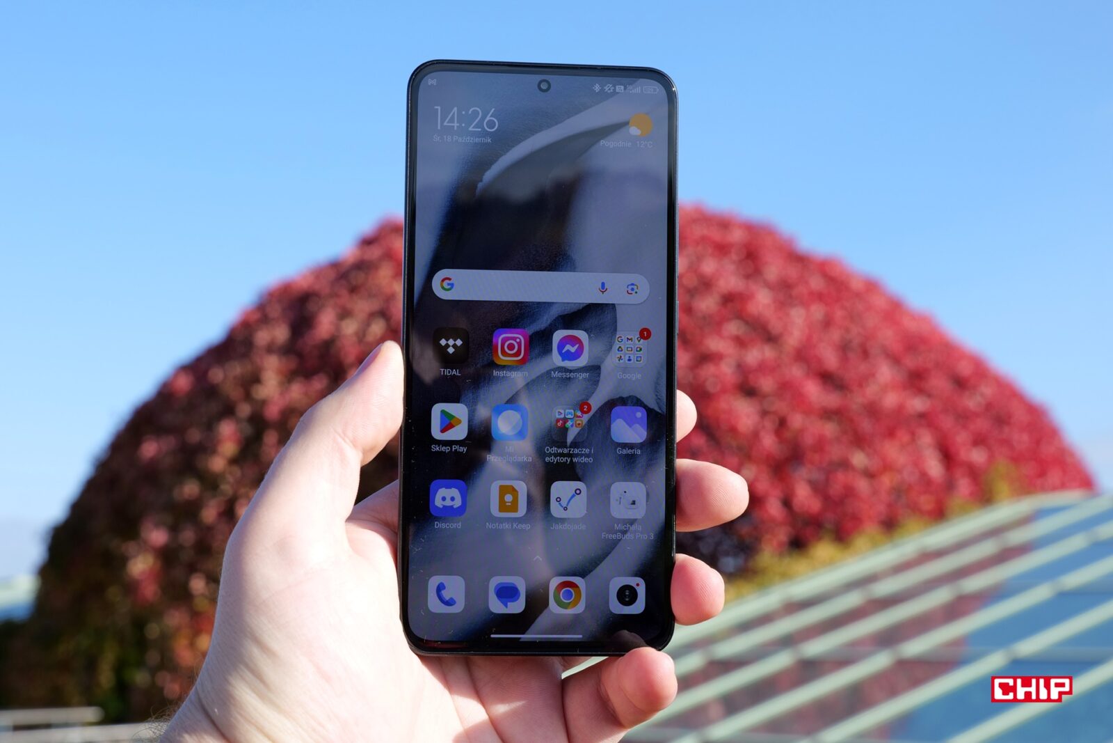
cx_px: 556
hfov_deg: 41.1
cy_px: 372
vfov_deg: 28.1
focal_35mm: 48
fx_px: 1484
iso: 640
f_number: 10
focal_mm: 48
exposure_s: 1/250
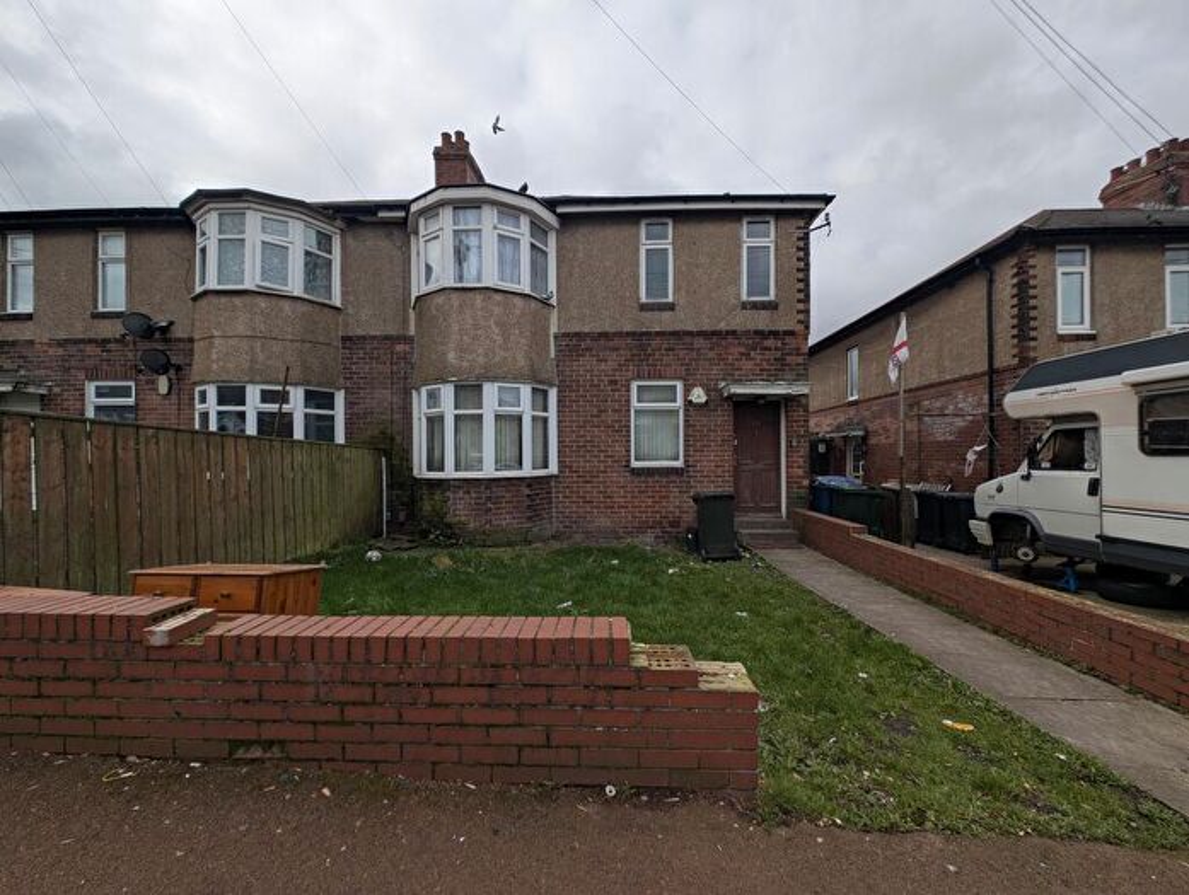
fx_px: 413
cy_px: 448
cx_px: 594
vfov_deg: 94.7
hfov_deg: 110.4
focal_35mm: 12
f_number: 1.95
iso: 38
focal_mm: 2.23
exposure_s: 1/1209
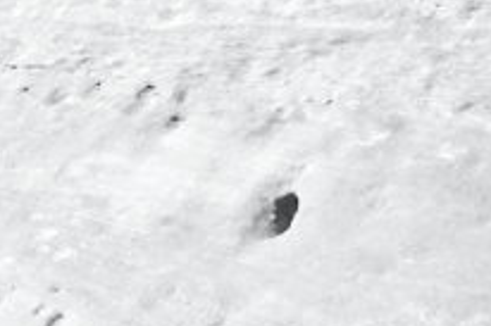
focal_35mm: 105
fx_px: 1431
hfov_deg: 14.8
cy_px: -202
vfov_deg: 12.2
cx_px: -570
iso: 250
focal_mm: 8.8
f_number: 11
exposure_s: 1/400
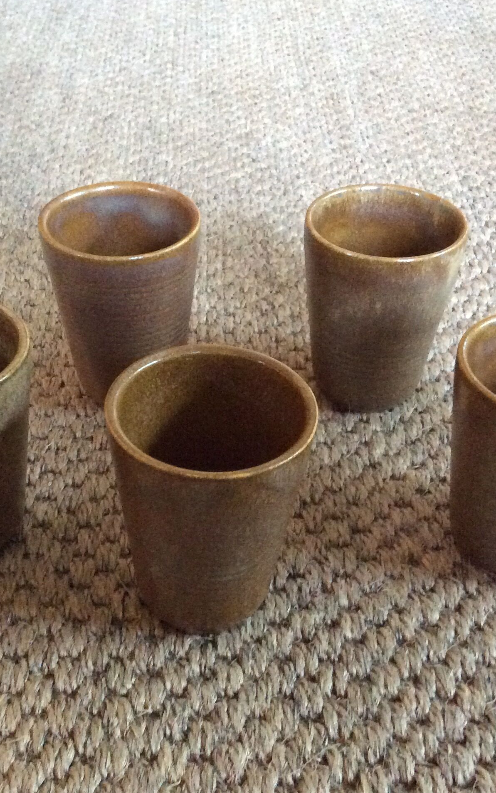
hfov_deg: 28.0
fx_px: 995
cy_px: 394
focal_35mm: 46
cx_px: 213
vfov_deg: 43.5
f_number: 2.4
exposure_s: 1/17
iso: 400
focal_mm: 3.3
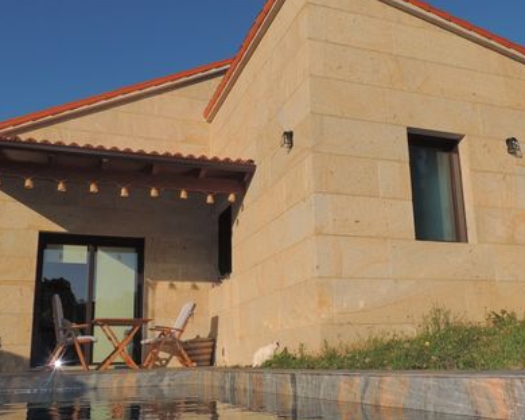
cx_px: 289
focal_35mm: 36
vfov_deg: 41.1
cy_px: 233
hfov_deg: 50.2
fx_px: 559
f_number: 3.7
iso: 100
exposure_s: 1/1600
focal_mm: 4.3
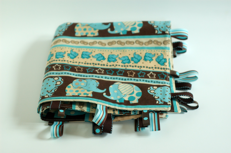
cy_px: 76
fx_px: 480
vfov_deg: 18.1
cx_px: 116
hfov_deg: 27.1
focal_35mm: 75
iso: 200
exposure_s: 1/125
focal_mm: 50
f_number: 3.2
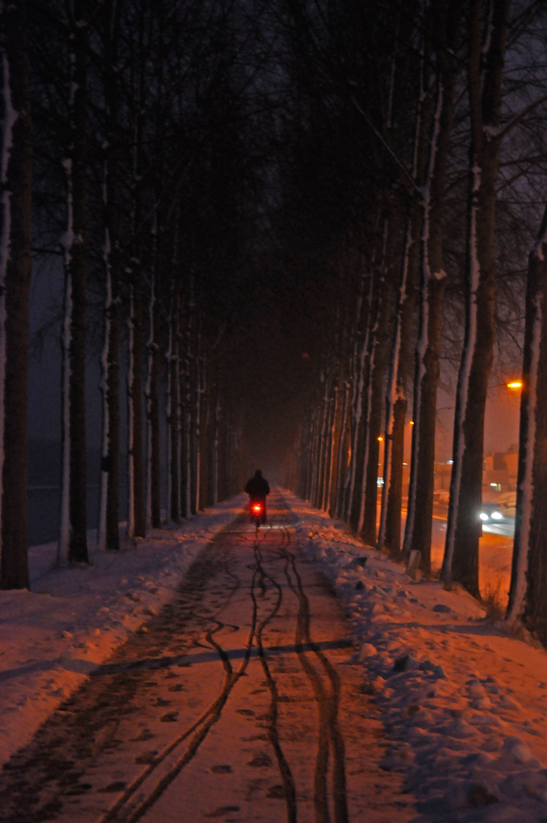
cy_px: 412
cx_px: 274
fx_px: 1782
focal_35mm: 78
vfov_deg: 26.0
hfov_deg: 17.5
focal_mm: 52
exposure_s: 1/6
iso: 1600
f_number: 5.6
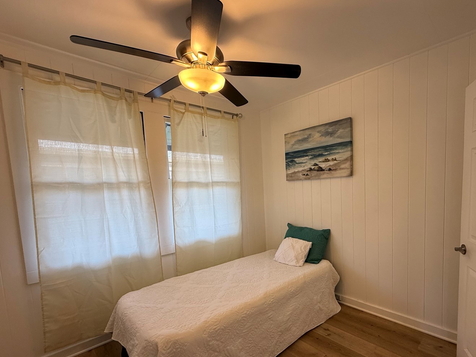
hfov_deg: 90.2
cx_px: 277
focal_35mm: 17
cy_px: 210
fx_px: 234
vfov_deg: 74.1
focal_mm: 2.22
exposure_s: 1/120
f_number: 2.2
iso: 125
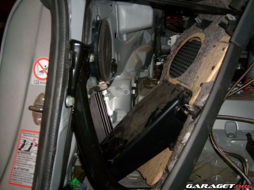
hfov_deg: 52.6
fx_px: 257
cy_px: 95
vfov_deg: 40.7
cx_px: 127
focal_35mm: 35
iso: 100
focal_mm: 5.8
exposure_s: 1/45
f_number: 2.8
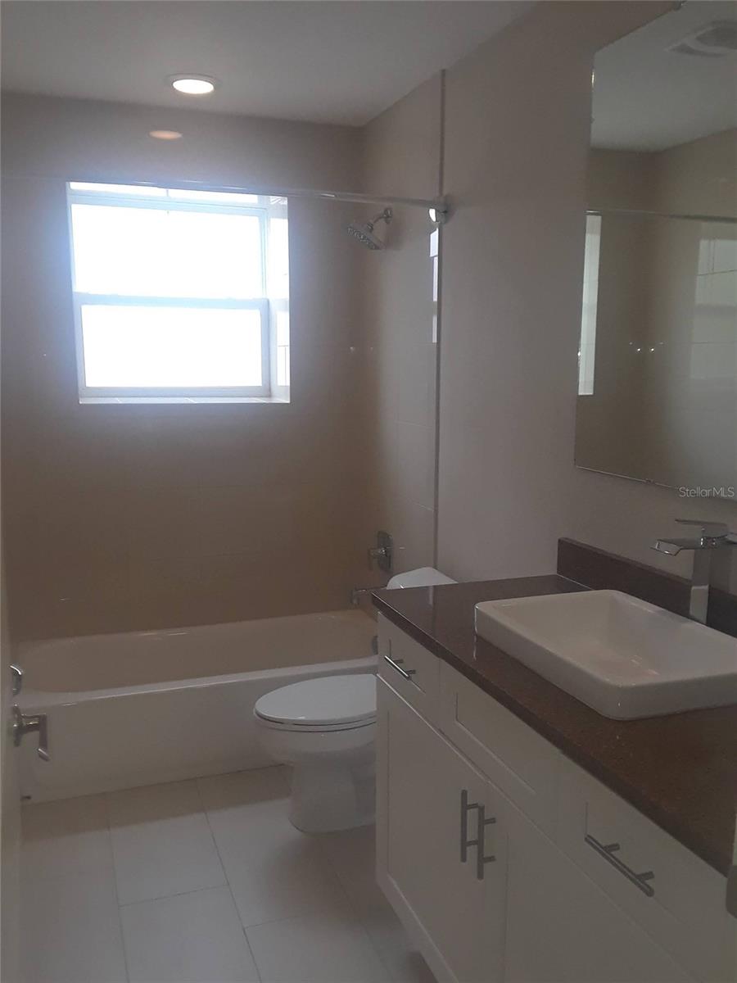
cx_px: 368
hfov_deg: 46.8
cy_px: 492
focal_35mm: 30
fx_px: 852
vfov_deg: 60.0
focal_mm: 2.47
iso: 64
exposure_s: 1/120
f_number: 1.9
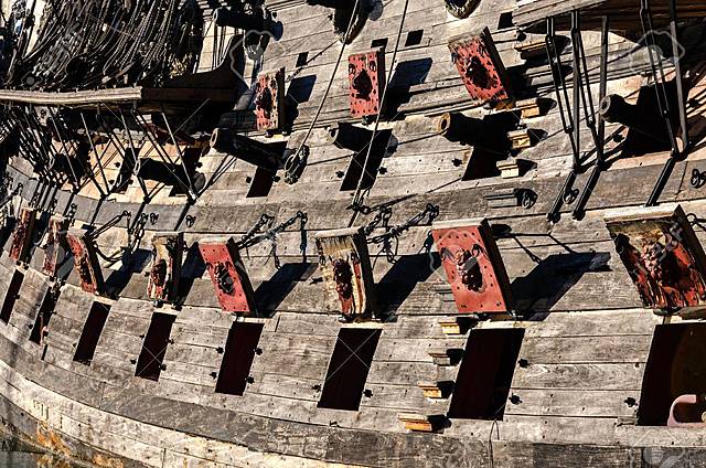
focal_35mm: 105
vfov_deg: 13.0
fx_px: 2055
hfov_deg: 19.5
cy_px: 234
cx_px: 353
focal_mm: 70
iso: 200
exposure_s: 1/640
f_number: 8
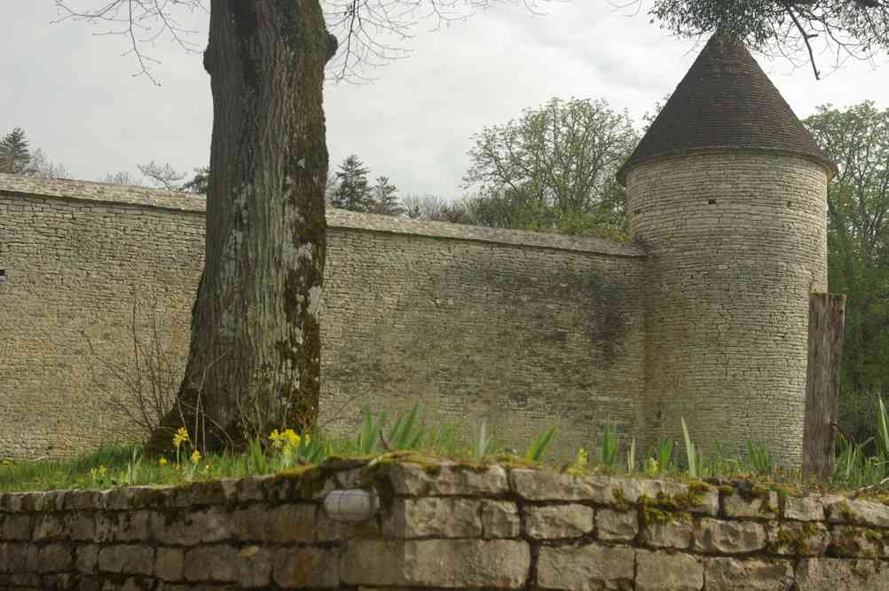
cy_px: 296
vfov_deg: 22.6
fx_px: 1480
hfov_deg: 33.4
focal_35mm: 60
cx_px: 444
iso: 100
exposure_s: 1/180
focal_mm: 40
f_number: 8
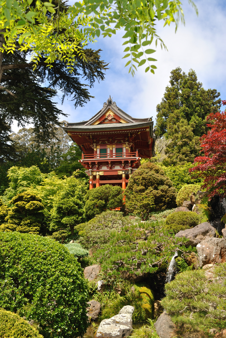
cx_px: 113
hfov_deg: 37.0
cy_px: 169
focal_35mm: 36
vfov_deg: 53.1
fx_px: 338
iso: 100
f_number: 8
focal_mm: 24
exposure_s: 1/200
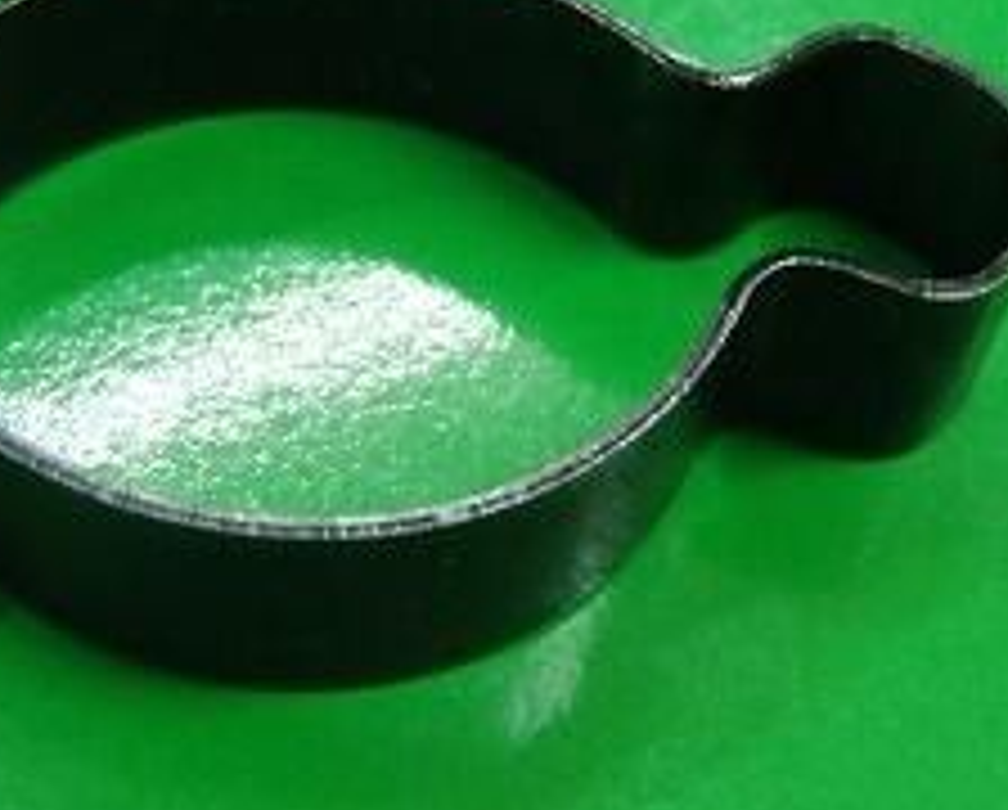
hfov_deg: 25.6
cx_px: 387
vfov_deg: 20.7
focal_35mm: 74
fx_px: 2211
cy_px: 362
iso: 1000
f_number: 4.7
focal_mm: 6.6
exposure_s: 1/40
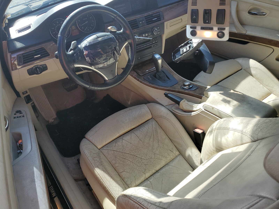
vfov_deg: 53.1
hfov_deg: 67.3
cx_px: 140
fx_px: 210
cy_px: 104
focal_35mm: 26
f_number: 1.5
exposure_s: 1/769
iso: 50
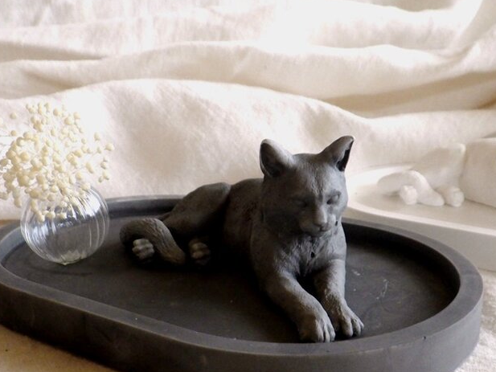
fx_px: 674
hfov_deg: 40.4
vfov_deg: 30.9
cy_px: 202
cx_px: 256
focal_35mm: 47
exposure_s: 1/50
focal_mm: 6.1
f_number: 3.8
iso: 400
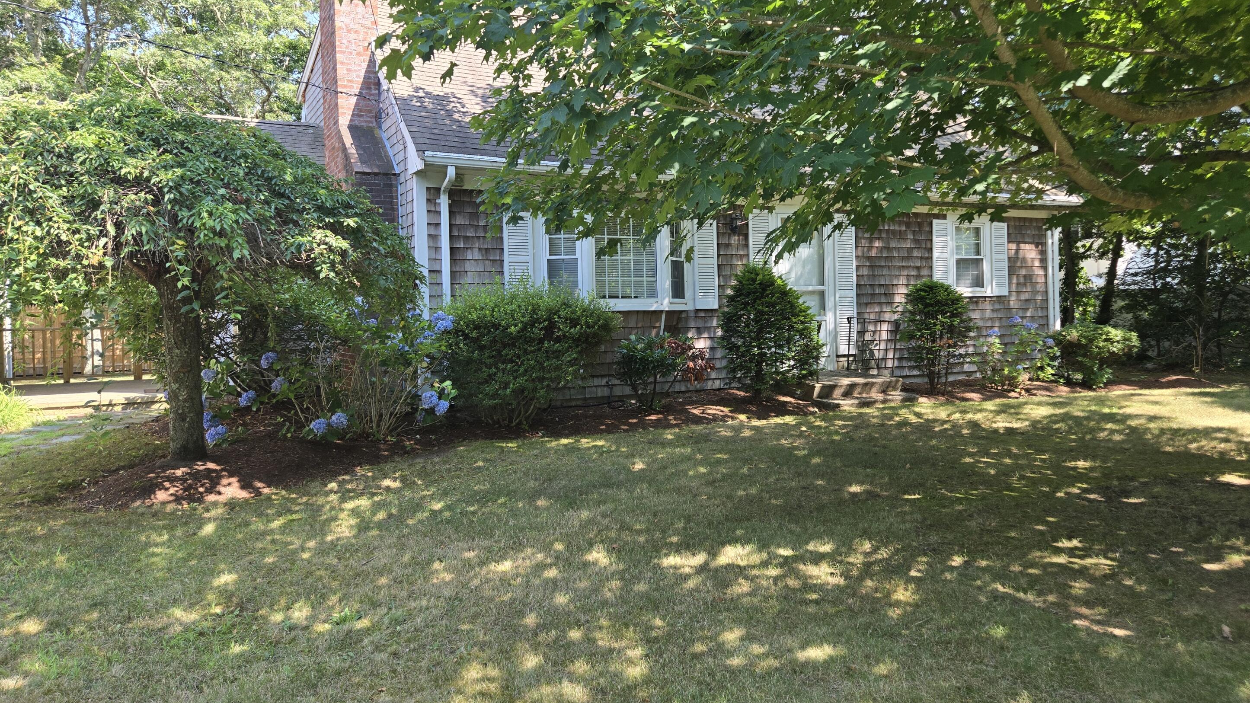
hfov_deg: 71.9
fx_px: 862
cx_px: 642
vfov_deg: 44.3
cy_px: 321
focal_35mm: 26
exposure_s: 1/612
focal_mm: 5.4
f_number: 1.8
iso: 80
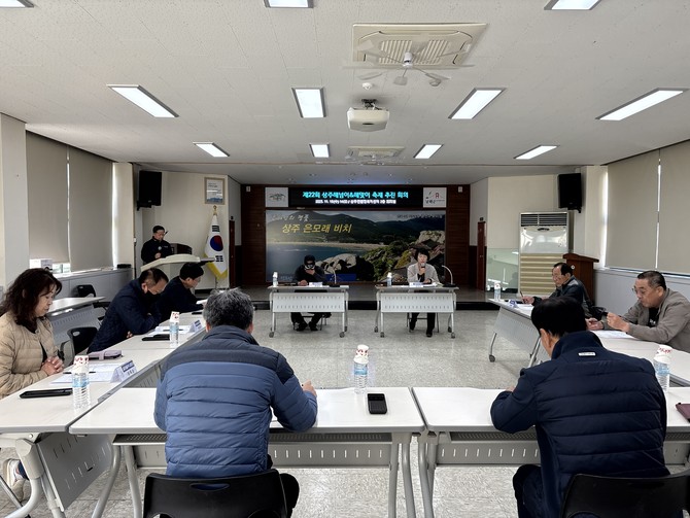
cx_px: 345
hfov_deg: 67.3
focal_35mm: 26
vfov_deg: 53.1
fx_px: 518
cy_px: 259
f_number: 1.6
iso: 125
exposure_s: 1/207
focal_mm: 5.96
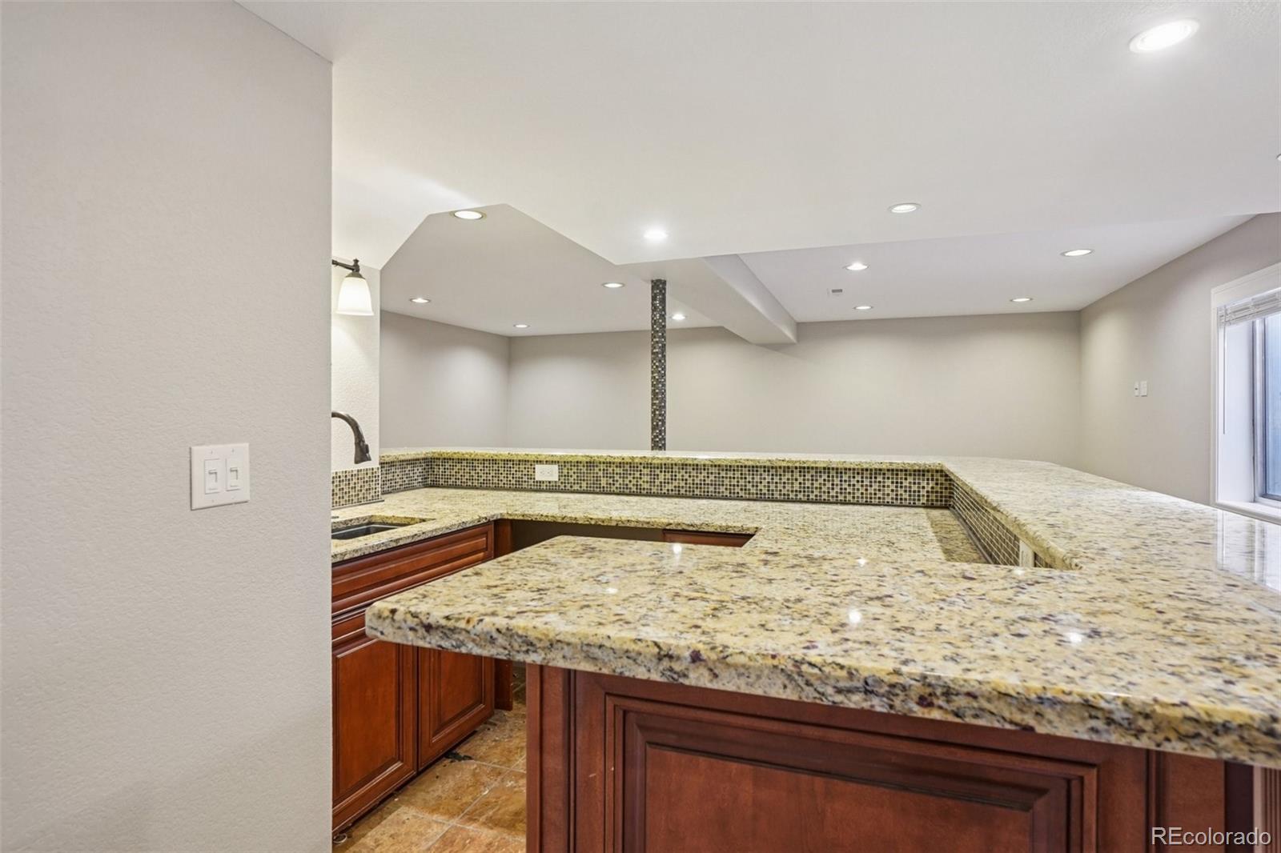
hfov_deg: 90.0
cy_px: 426
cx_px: 640
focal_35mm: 18
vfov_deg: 67.4
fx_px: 640
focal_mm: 12
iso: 400
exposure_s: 1/6
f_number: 8
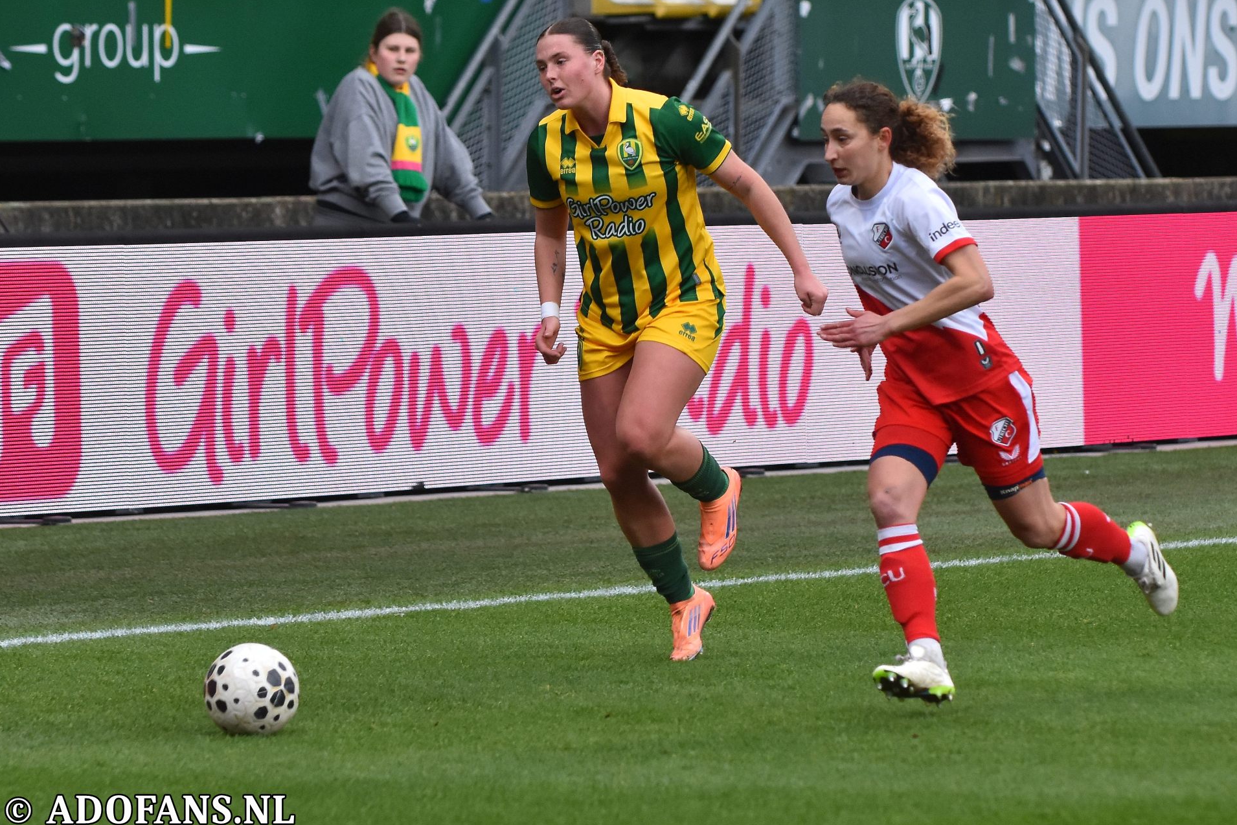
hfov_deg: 10.5
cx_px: 620
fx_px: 6734
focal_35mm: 196
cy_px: 412
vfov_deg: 7.0
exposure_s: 1/1000
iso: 800
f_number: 3.2
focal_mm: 130
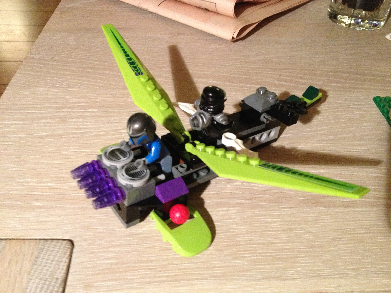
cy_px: 146
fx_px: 395
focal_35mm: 35
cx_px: 196
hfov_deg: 52.6
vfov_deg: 40.7
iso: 400
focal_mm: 4.28
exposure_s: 1/15
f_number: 2.4
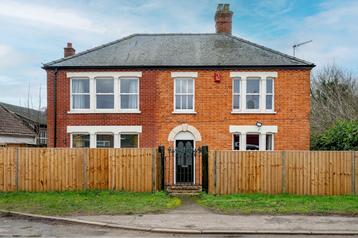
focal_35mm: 33
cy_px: 119
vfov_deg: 40.0
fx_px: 328
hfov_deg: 57.2
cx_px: 179
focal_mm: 33
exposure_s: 1/50
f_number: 6.3
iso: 64
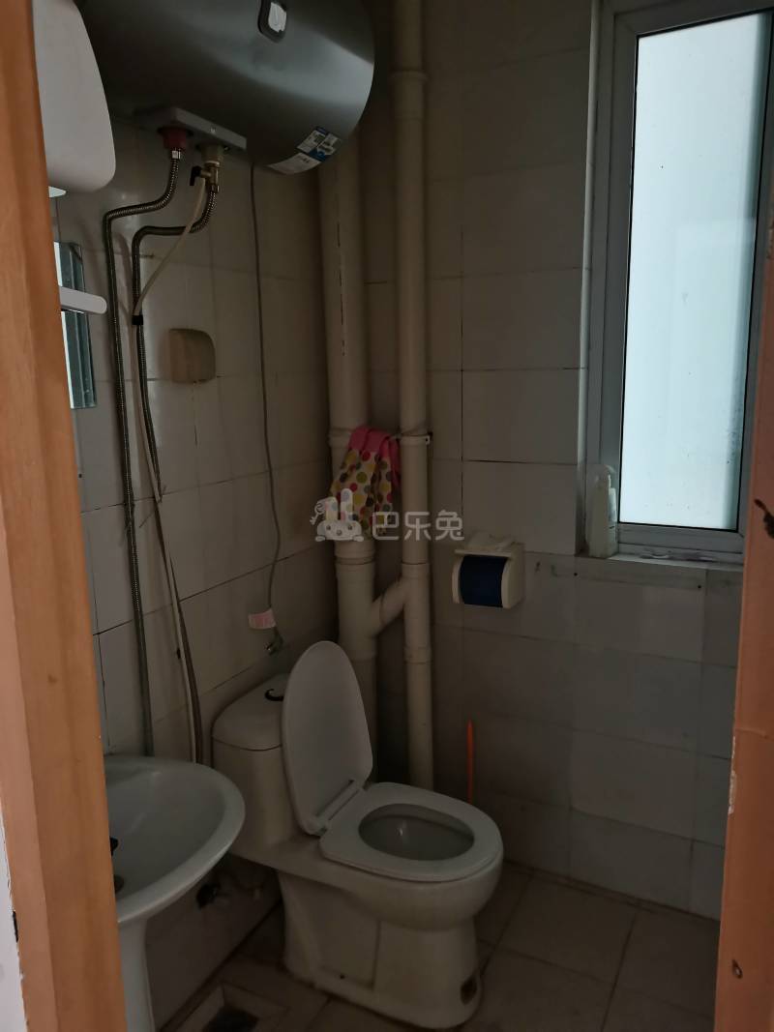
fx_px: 775
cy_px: 516
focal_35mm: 26
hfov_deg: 53.1
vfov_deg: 67.3
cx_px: 387
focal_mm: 5.58
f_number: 1.8
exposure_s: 1/25
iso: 1250
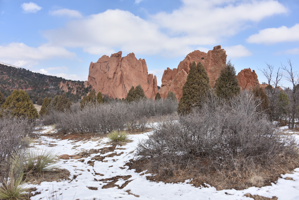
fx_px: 233
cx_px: 150
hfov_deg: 65.5
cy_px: 100
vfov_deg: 46.4
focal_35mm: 28
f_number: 7.1
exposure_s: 1/320
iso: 100
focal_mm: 28
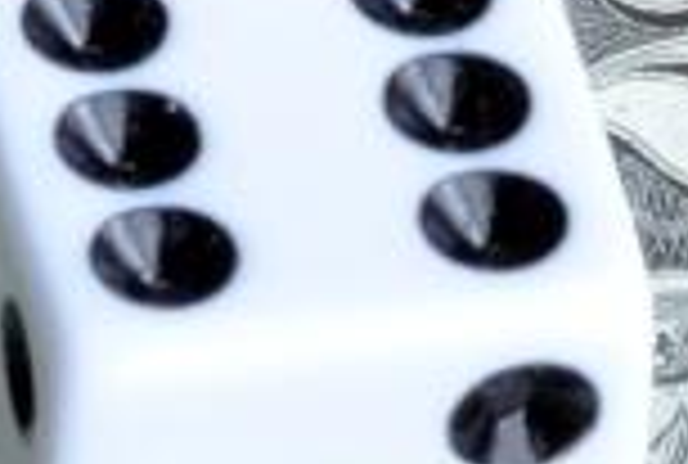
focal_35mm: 901
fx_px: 17270
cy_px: -543
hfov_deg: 2.3
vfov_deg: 1.5
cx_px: -760
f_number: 25
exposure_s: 1.5
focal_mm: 90
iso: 100
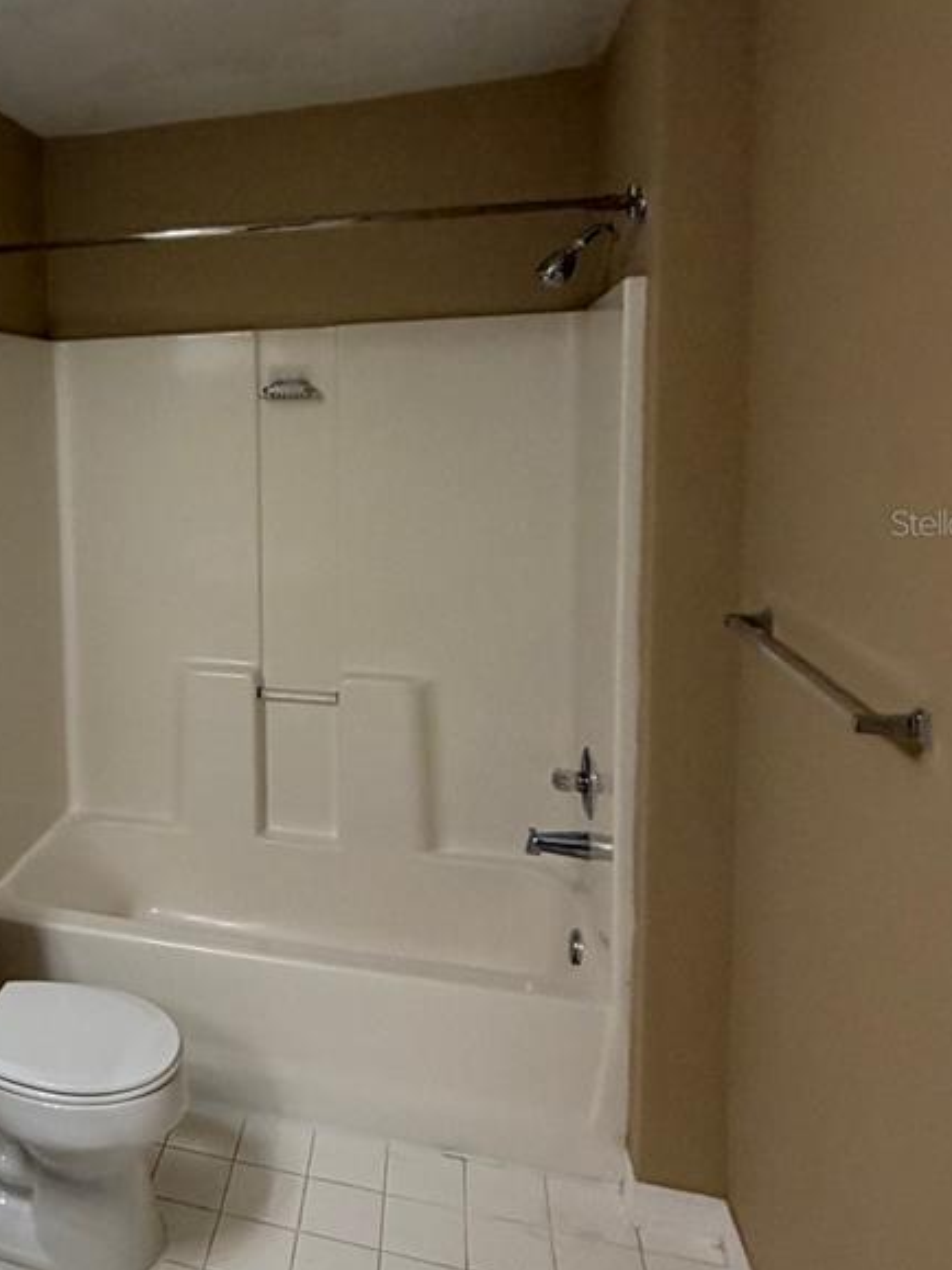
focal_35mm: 29
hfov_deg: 43.2
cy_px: 522
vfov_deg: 61.3
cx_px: 59
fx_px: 1064
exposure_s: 1/120
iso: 200
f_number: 2.2
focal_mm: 2.22
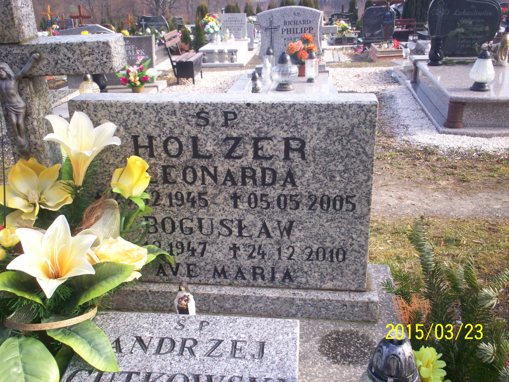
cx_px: 254
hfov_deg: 51.4
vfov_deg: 39.7
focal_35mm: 36
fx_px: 529
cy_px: 191
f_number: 4.5
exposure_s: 1/108
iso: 100
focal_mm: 6
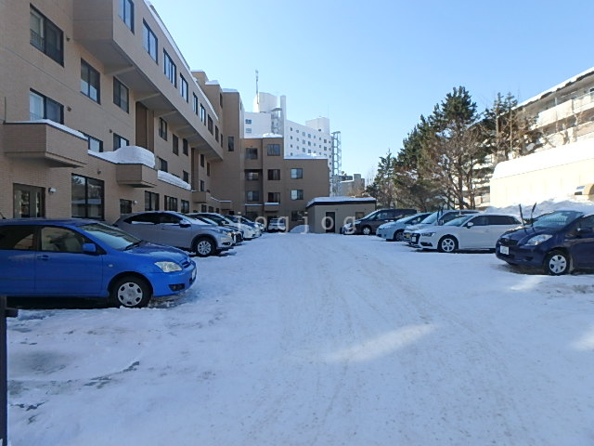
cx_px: 297
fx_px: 360
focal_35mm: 21
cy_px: 223
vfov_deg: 63.4
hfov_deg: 79.0
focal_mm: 3.7
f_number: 6
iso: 125
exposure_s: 1/400
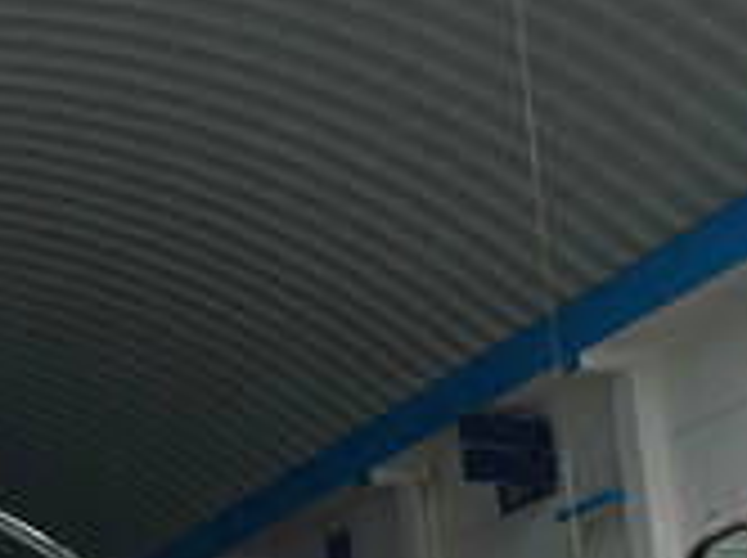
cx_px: 153
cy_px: 418
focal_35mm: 105
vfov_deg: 14.0
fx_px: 2263
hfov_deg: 18.6
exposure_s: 1/2481
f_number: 2.2
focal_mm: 4.15
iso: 25
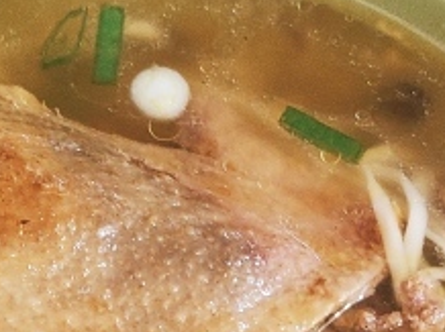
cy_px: 477
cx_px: 222
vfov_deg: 11.2
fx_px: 1631
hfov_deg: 15.5
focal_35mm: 127
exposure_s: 1/50
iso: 2892
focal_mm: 4.75
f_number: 1.75
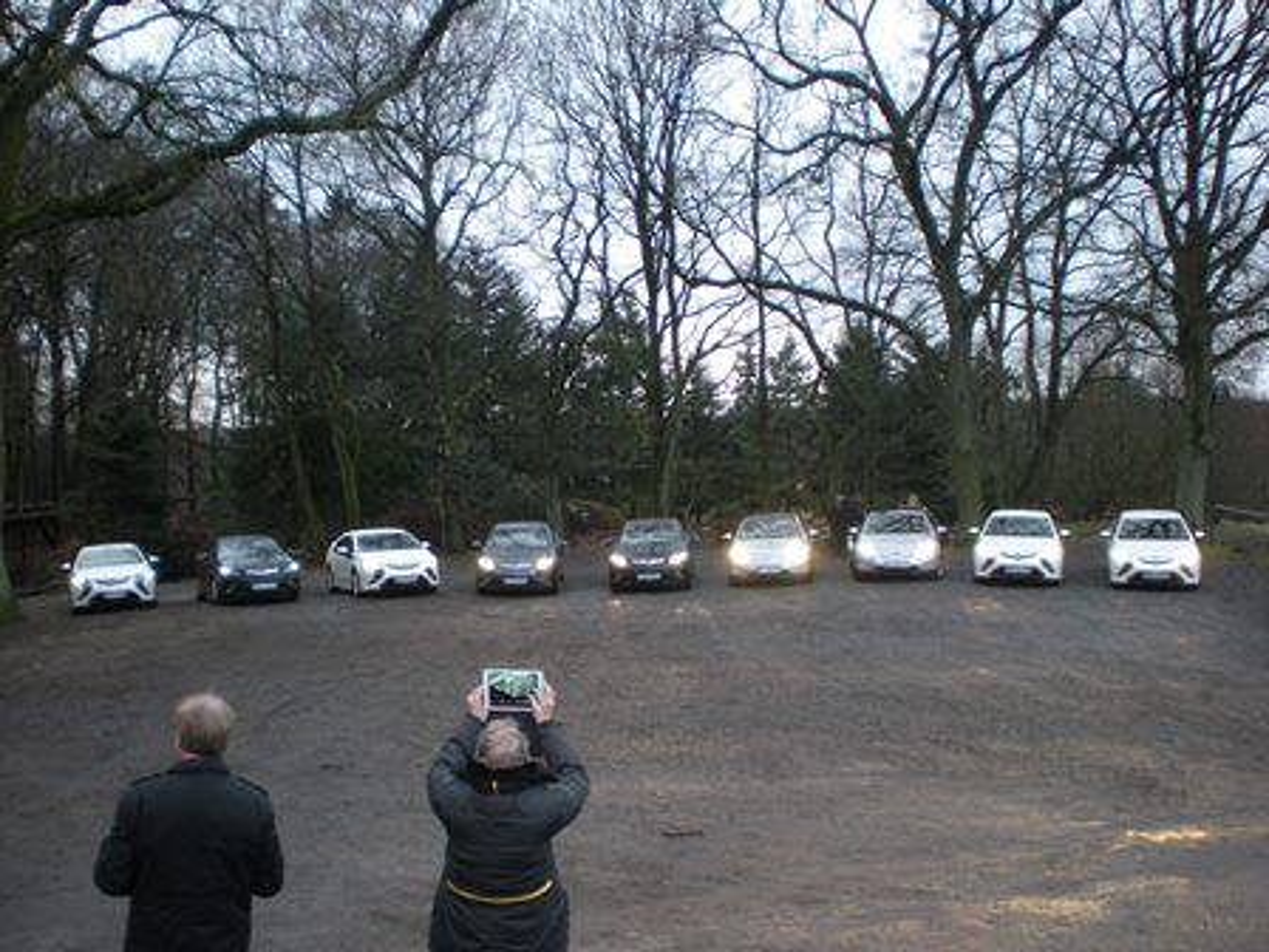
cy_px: 476
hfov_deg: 49.0
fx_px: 1393
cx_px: 634
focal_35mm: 38
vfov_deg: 37.7
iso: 200
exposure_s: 1/30
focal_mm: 6.3
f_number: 3.1
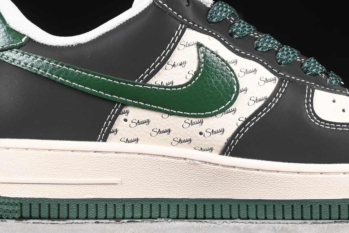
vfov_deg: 8.0
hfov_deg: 12.0
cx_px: 217
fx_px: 1658
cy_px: 55
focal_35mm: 171
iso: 160
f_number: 6.3
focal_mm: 50
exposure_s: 1/60
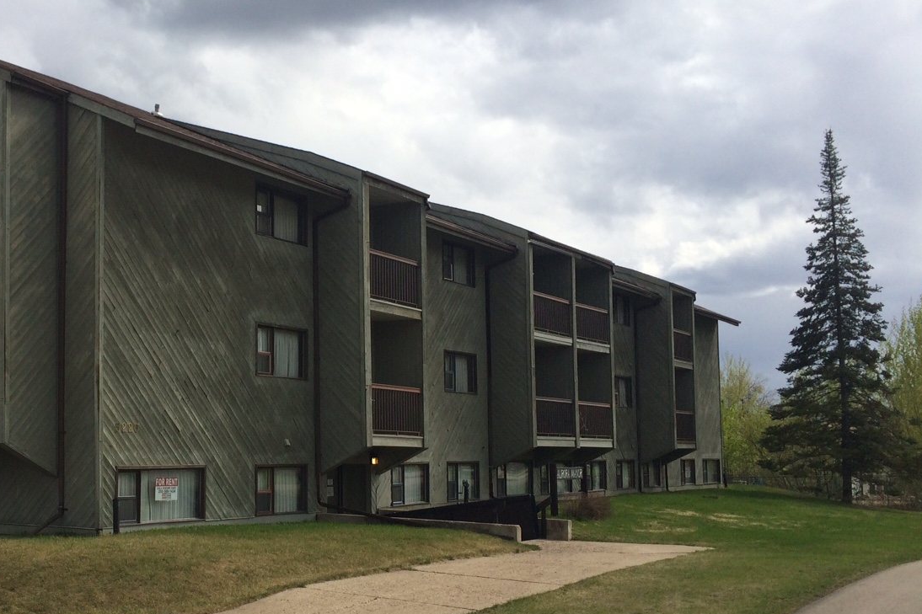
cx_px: 246
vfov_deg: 29.8
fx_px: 1152
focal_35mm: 45
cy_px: 354
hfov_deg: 42.5
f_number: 2.2
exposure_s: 1/2933
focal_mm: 4.15
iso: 32
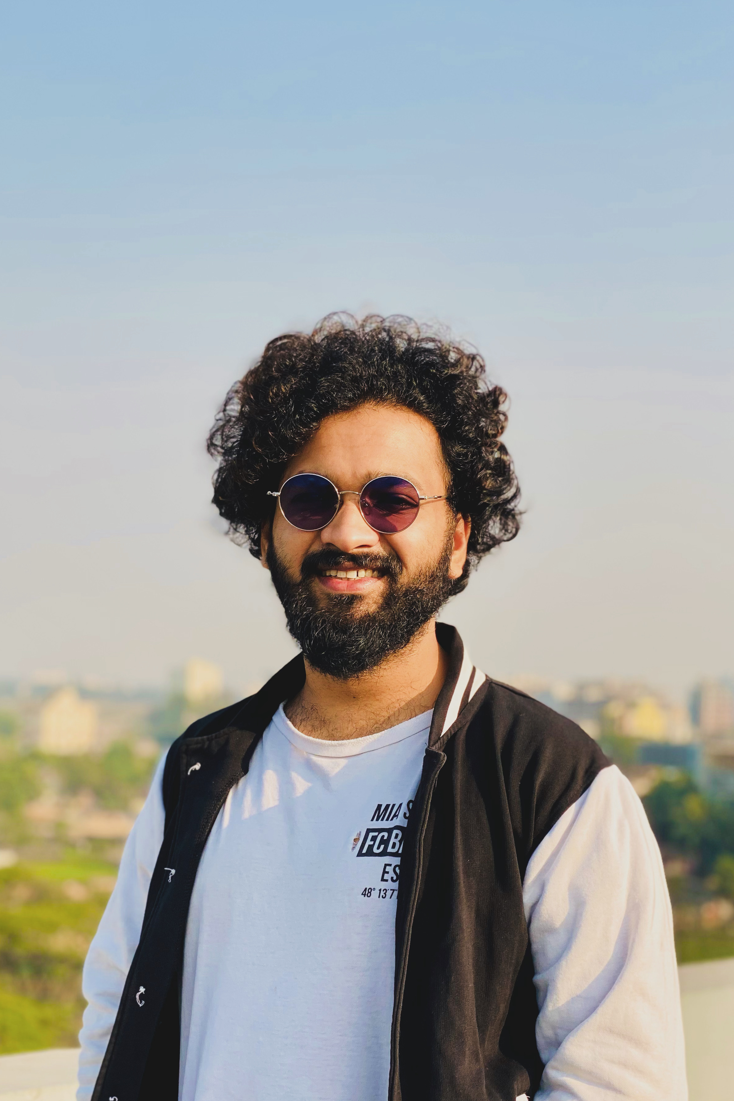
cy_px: 602
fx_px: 1866
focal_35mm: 61
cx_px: 290
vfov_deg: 32.9
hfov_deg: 22.2
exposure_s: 1/773
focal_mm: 6
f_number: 2
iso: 20
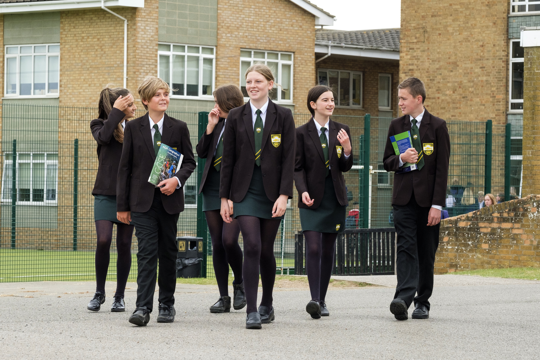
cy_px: 180
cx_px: 270
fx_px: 1965
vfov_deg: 10.5
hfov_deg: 15.6
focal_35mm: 131
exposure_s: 1/500
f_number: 8
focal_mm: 87.1
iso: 1000
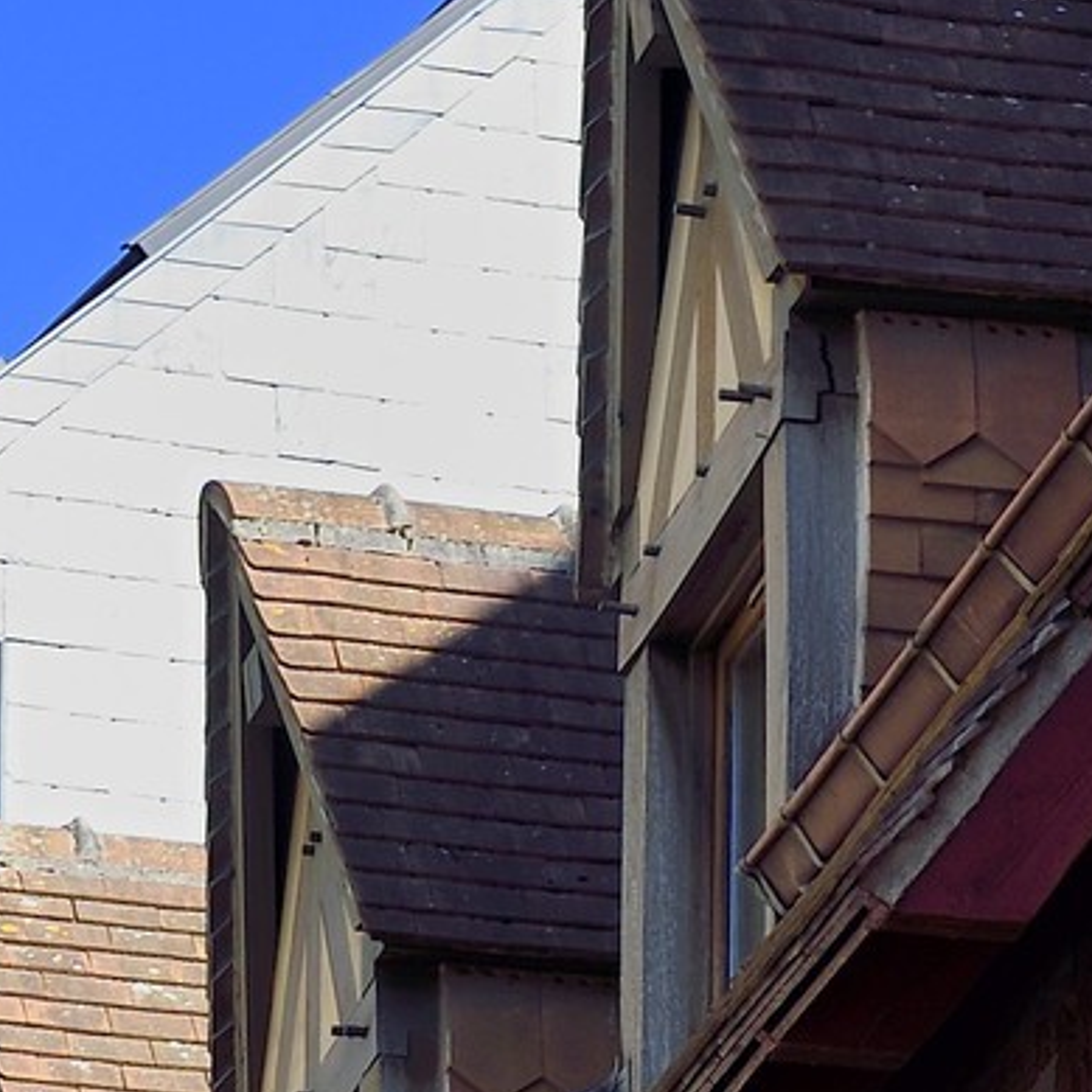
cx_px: 587
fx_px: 13098
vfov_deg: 4.6
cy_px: 3002
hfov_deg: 4.8
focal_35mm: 367
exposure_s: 1/320
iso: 200
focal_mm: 70
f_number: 6.3
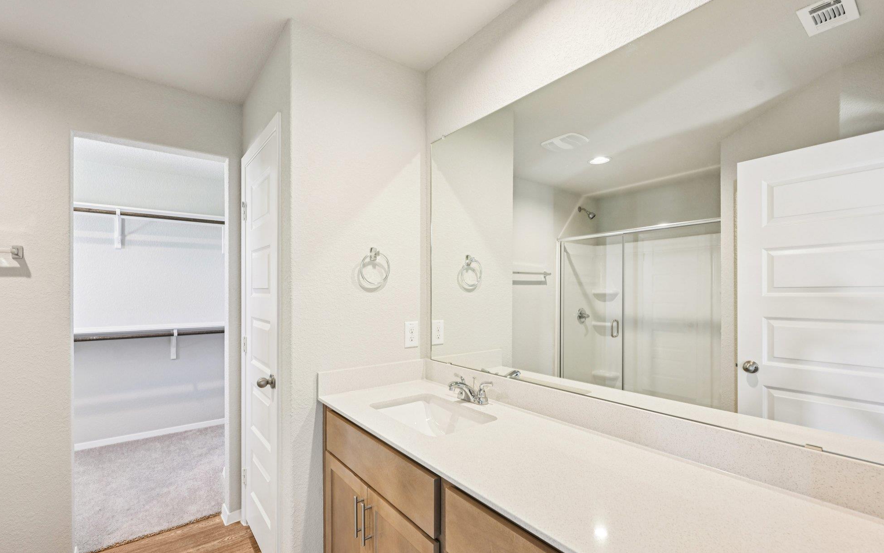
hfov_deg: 97.8
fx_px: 385
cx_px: 424
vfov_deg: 71.2
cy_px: 287
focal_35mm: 16
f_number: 6.7
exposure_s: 1/15
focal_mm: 15
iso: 320
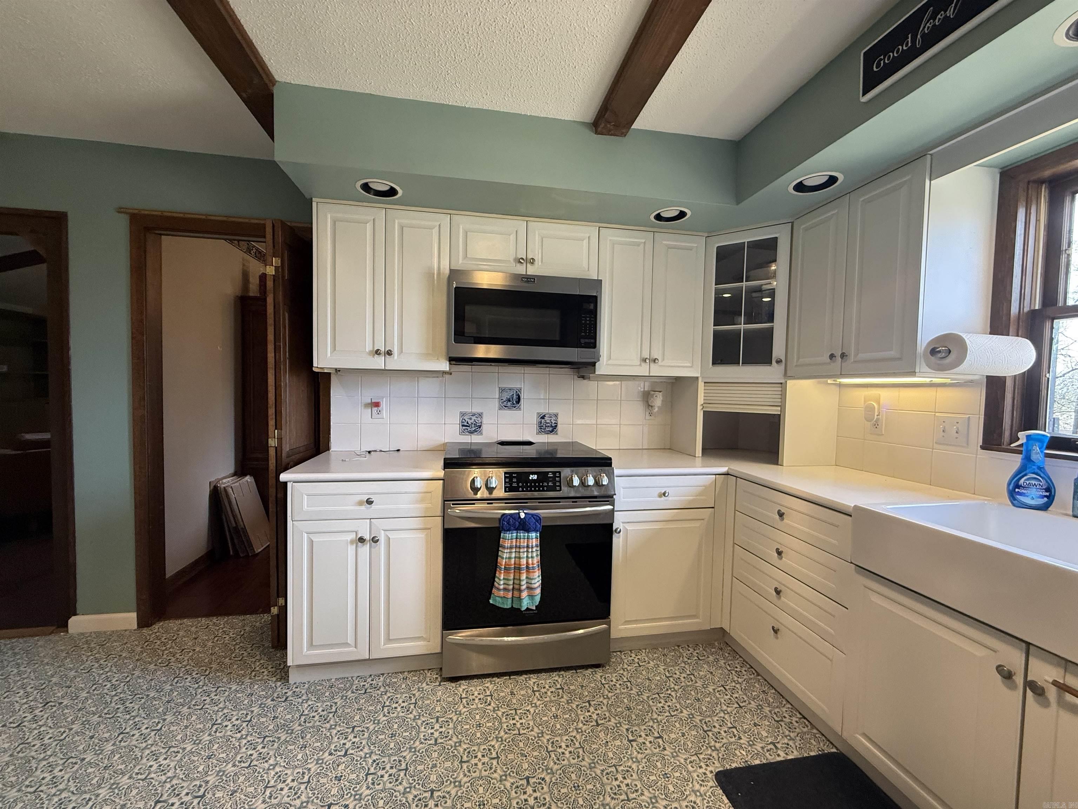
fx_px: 436
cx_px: 539
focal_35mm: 14
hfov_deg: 102.1
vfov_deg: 85.7
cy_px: 404
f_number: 2.2
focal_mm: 2.22
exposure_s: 1/120
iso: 250
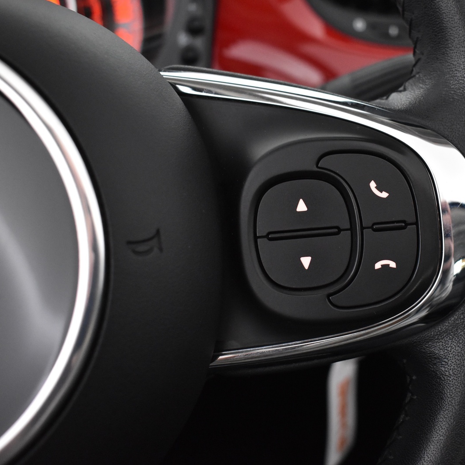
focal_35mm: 53
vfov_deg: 32.4
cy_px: 231
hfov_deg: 32.0
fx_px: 800
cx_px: 329
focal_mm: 27
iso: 2800
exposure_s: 1/40
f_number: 4
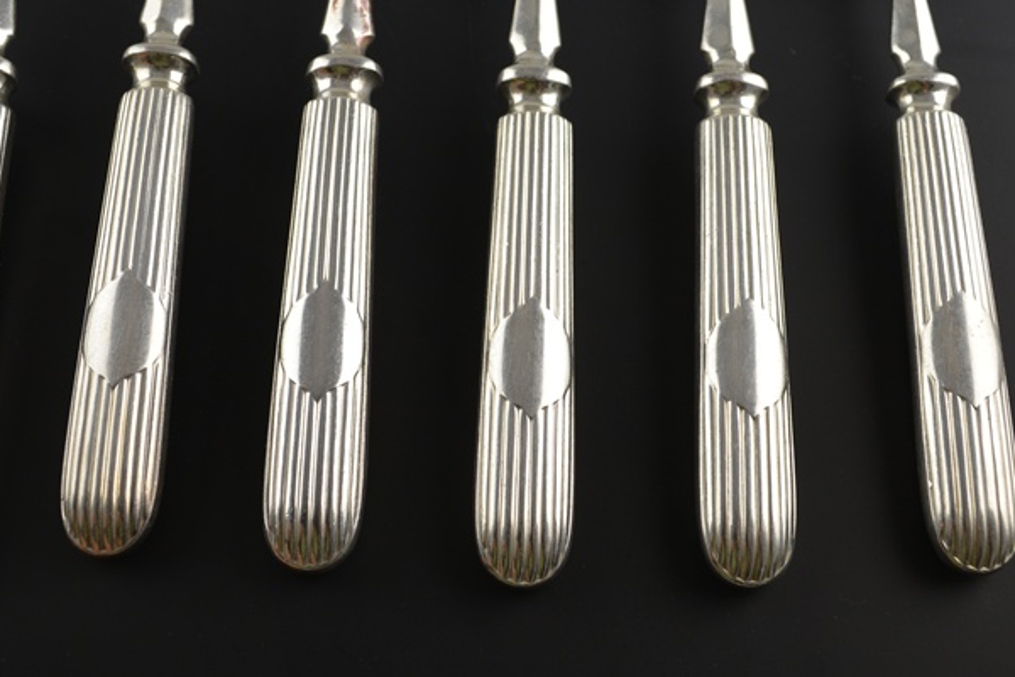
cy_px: 284
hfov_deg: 43.6
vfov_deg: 29.8
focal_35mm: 45
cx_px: 509
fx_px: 1269
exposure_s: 1/125
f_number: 5.6
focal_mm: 20
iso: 250
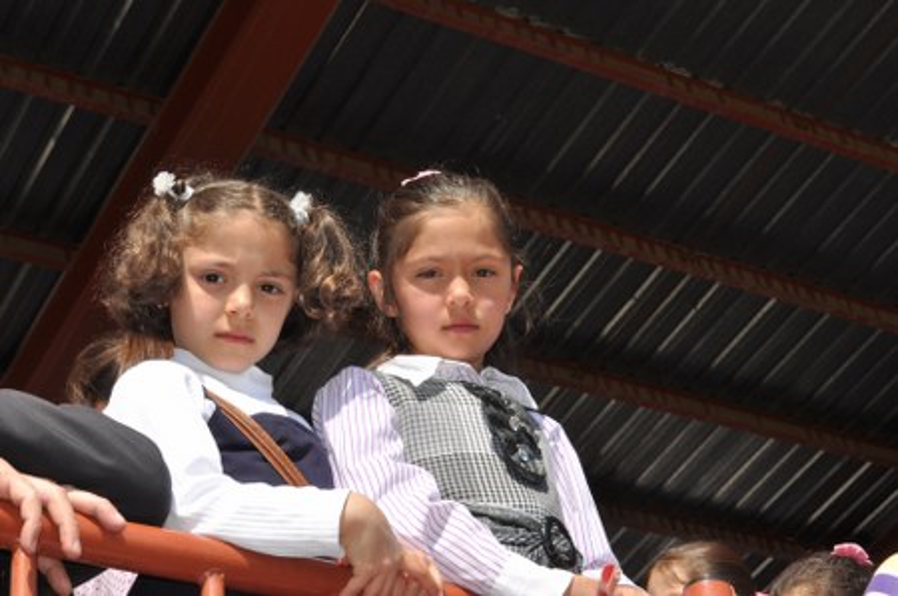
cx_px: 449
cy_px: 298
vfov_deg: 16.5
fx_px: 2056
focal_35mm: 82
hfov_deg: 24.6
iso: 200
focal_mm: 55
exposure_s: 1/200
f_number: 14
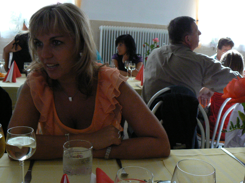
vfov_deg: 39.7
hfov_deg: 51.4
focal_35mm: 36
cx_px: 122
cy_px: 92
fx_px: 255
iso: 400
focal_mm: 6
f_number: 4
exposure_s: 1/80
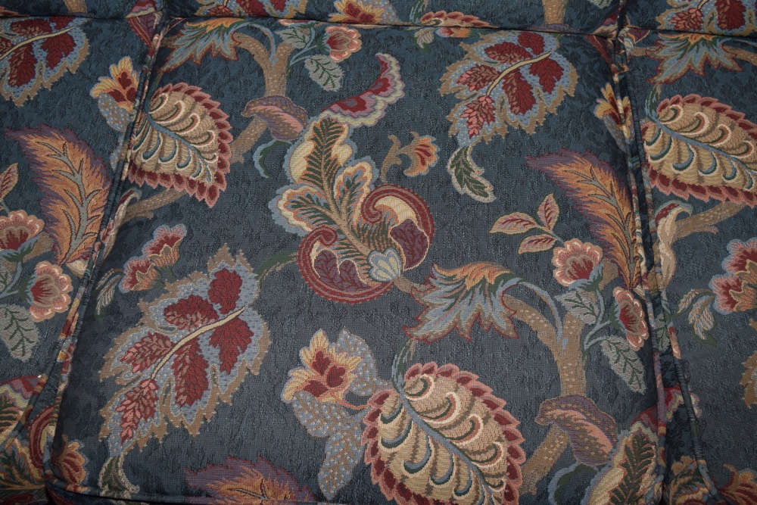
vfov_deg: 30.9
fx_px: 915
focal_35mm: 44
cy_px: 252
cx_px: 378
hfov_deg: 45.0
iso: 100
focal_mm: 29
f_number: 5.6
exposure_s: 1/100
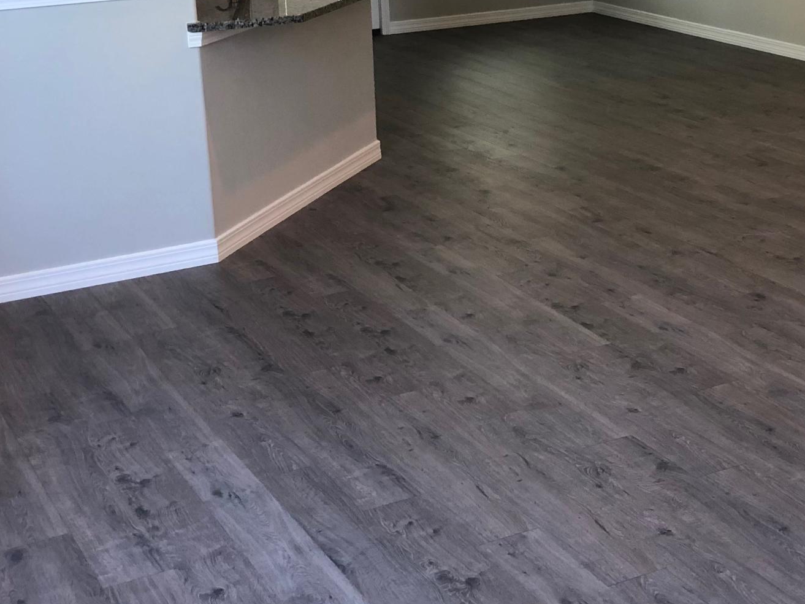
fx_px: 1488
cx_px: 556
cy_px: 95
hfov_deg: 30.0
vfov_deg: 22.5
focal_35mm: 64
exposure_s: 1/15
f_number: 1.8
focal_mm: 3.99
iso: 40
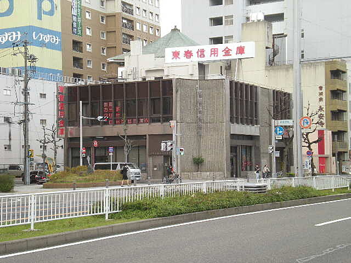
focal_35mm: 74
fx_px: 750
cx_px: 176
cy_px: 132
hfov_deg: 26.3
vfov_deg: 19.9
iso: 122
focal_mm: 12.3
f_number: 4.6
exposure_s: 1/120
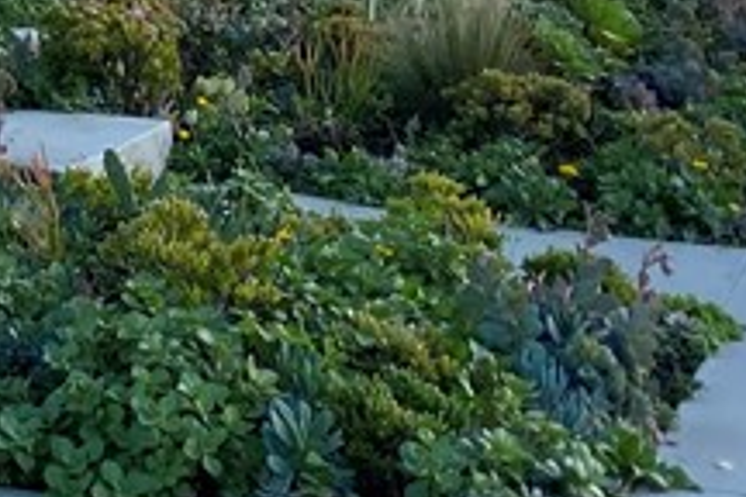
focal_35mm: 128
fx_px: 2652
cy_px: -566
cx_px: -843
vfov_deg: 9.8
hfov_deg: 13.3
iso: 32
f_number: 1.8
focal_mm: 4.25
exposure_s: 1/1083
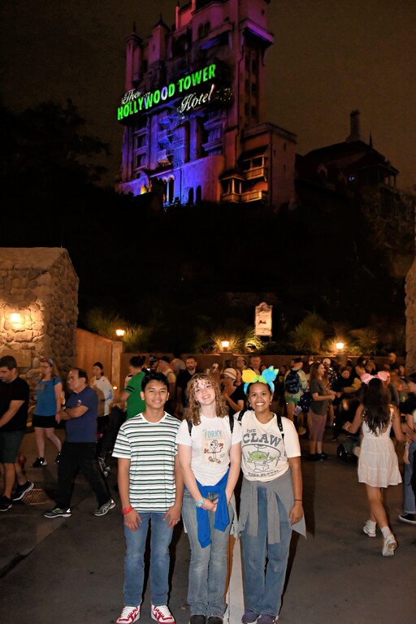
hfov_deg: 40.0
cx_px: 208
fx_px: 572
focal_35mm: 33
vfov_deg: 57.2
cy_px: 312
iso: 6400
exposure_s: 1/30
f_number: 5.6
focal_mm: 22
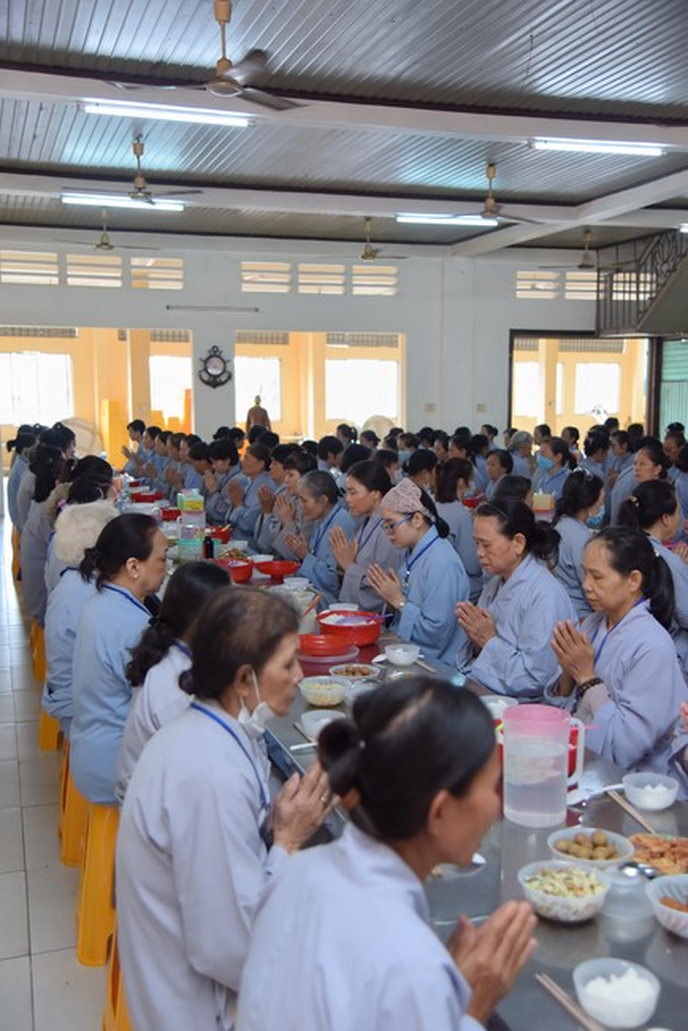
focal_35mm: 38
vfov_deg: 50.7
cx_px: 344
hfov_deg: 35.1
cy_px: 516
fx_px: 1088
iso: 1000
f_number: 4
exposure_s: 1/200
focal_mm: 38
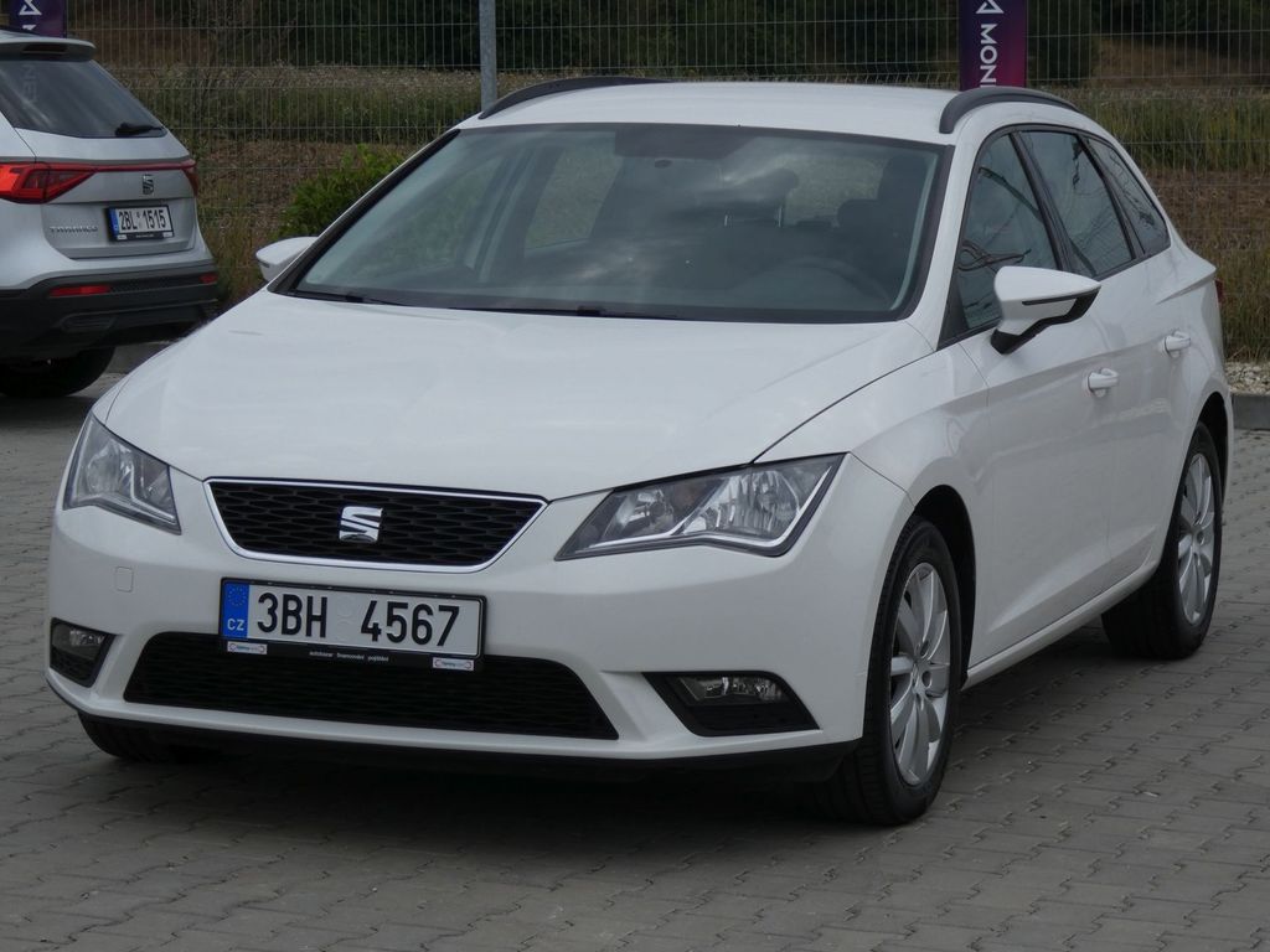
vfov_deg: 13.5
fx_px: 4036
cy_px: 476
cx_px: 635
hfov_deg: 17.9
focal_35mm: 110
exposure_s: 1/500
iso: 80
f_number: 5
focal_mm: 19.7
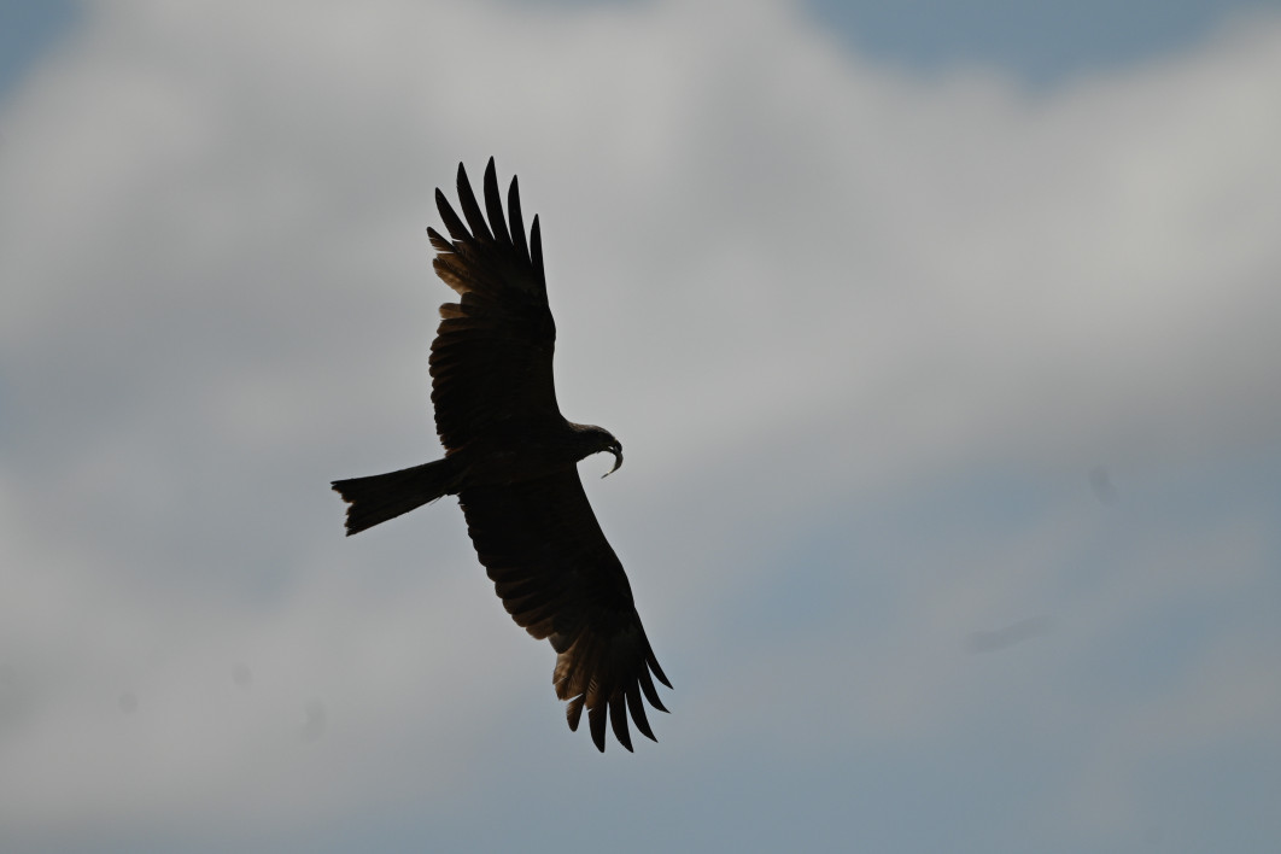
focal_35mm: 900
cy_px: 427
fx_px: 32022
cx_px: 640
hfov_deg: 2.3
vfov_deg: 1.5
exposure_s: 1/2500
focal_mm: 600
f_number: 6.3
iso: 200
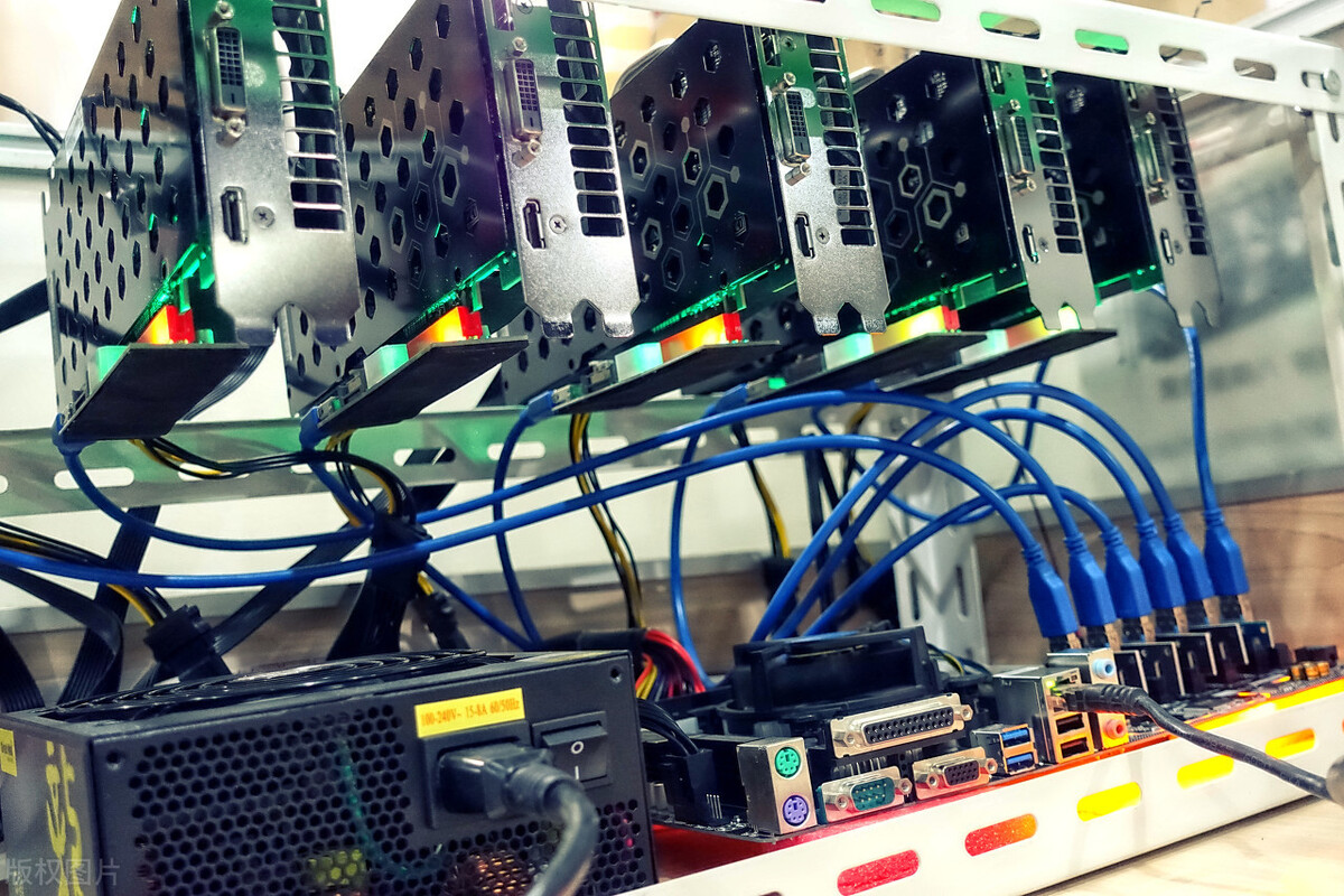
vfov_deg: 35.1
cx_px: 672
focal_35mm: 38
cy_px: 448
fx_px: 1419
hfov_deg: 50.7
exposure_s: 1/40
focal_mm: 14.1
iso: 4000
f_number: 2.8
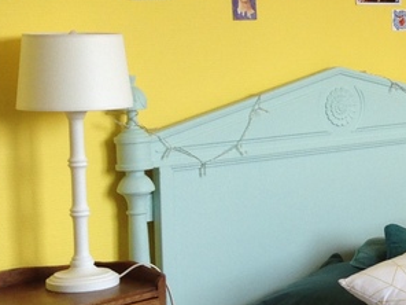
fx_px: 1337
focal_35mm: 114
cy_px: 133
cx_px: 682
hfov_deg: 15.4
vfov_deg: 13.0
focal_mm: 4.12
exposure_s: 1/60
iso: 50
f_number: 2.4
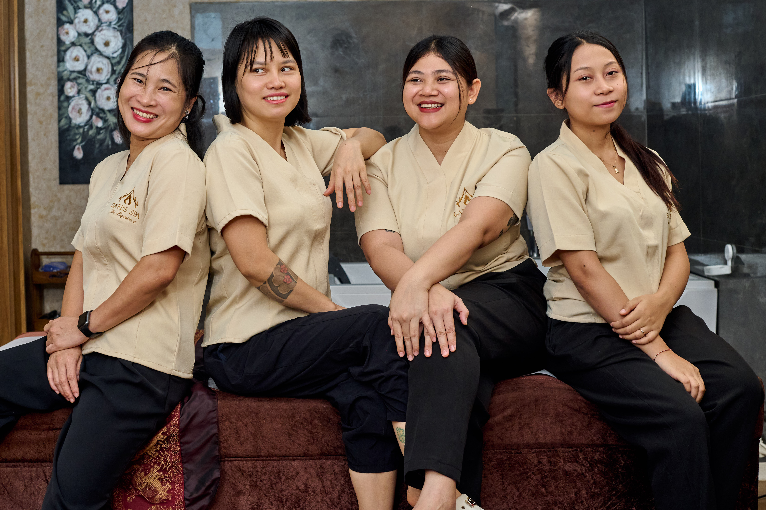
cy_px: 230
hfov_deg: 35.0
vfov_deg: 23.7
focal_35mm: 57
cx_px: 346
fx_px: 1212
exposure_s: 1/125
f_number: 6.3
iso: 800
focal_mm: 50
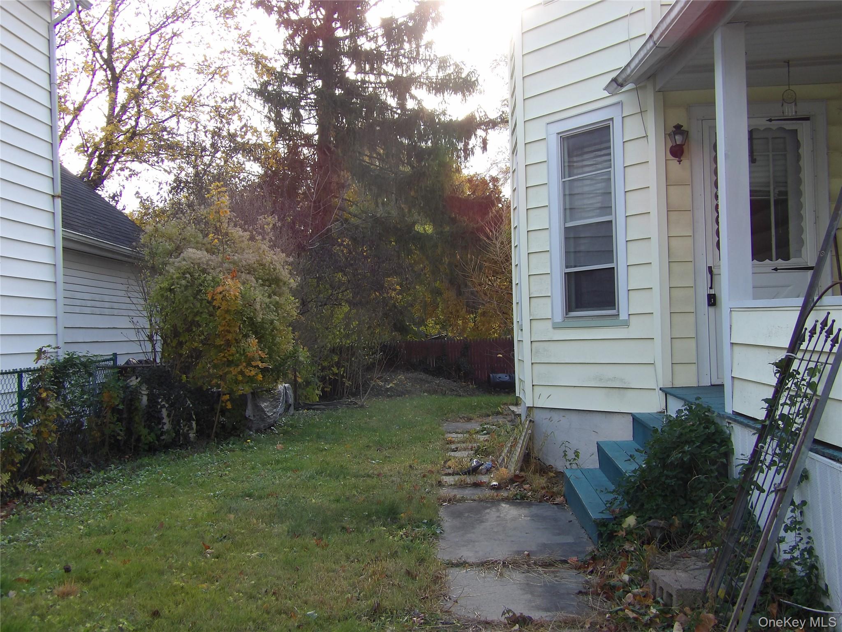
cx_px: 421
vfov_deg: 36.8
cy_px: 316
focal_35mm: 39
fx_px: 949
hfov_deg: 47.9
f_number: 3.7
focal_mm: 7
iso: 100
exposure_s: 1/123
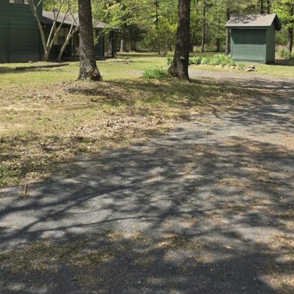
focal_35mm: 48
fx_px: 461
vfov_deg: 34.2
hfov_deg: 35.3
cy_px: 57
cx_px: 156
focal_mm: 6.3
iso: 12
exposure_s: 1/474
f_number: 1.7
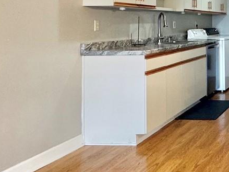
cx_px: 310
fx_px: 337
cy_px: 16
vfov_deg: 27.5
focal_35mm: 51
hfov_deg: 29.1
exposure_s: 1/60
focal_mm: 2.22
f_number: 2.2
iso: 160
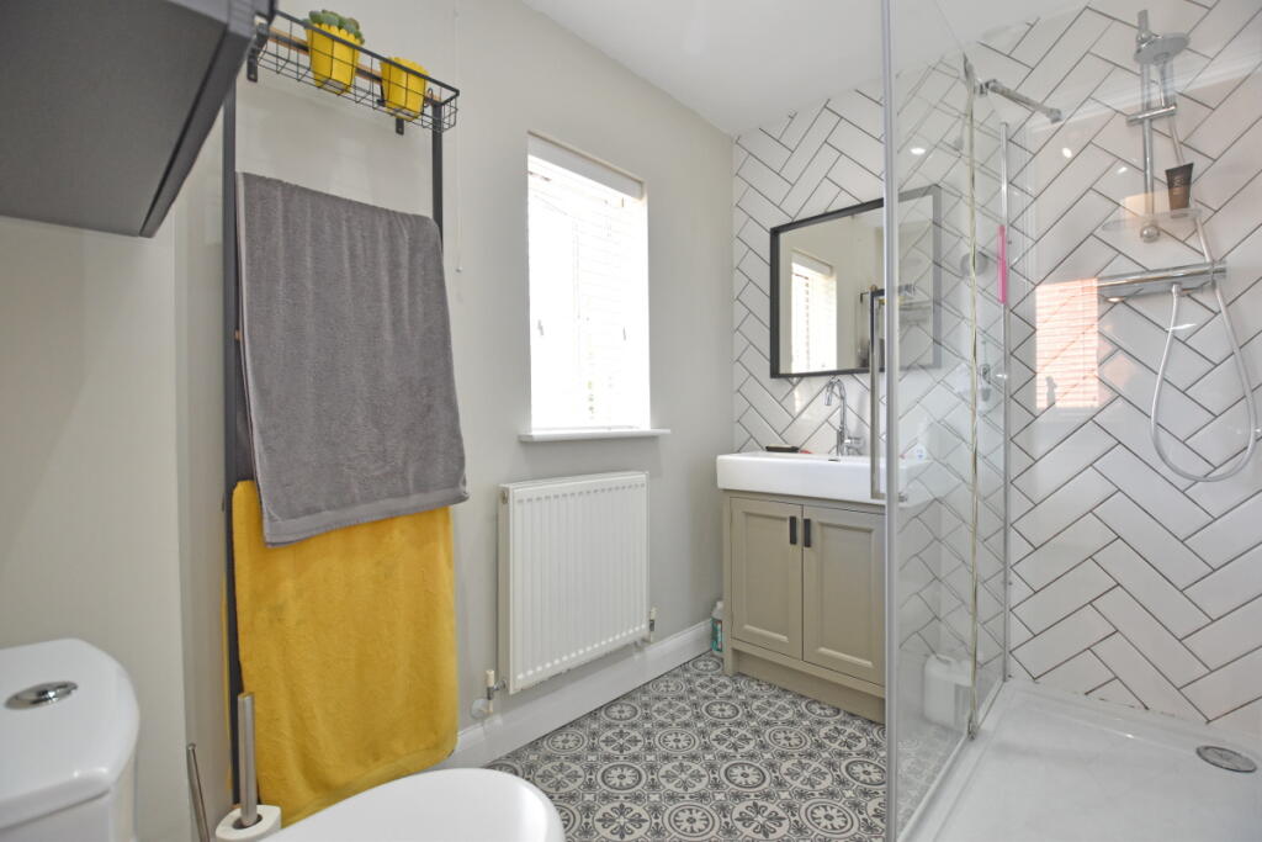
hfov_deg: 100.4
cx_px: 631
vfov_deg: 77.3
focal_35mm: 15
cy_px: 421
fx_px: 526
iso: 1000
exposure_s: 1/125
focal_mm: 10
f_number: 4
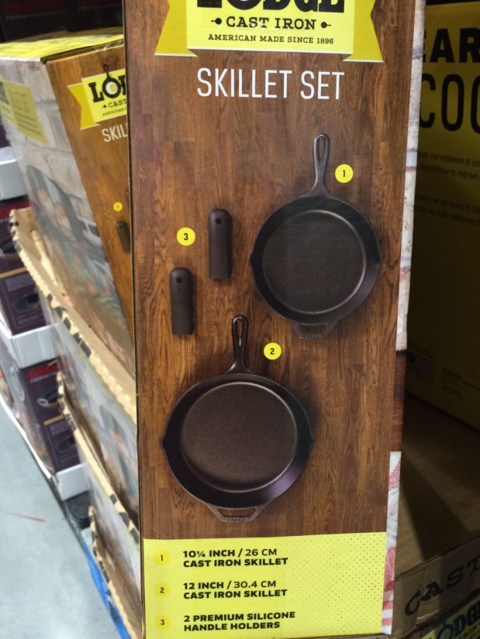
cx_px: 280
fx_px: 665
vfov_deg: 51.3
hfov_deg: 39.6
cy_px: 286
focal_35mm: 36
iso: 125
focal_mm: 4.15
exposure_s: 1/30
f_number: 2.2
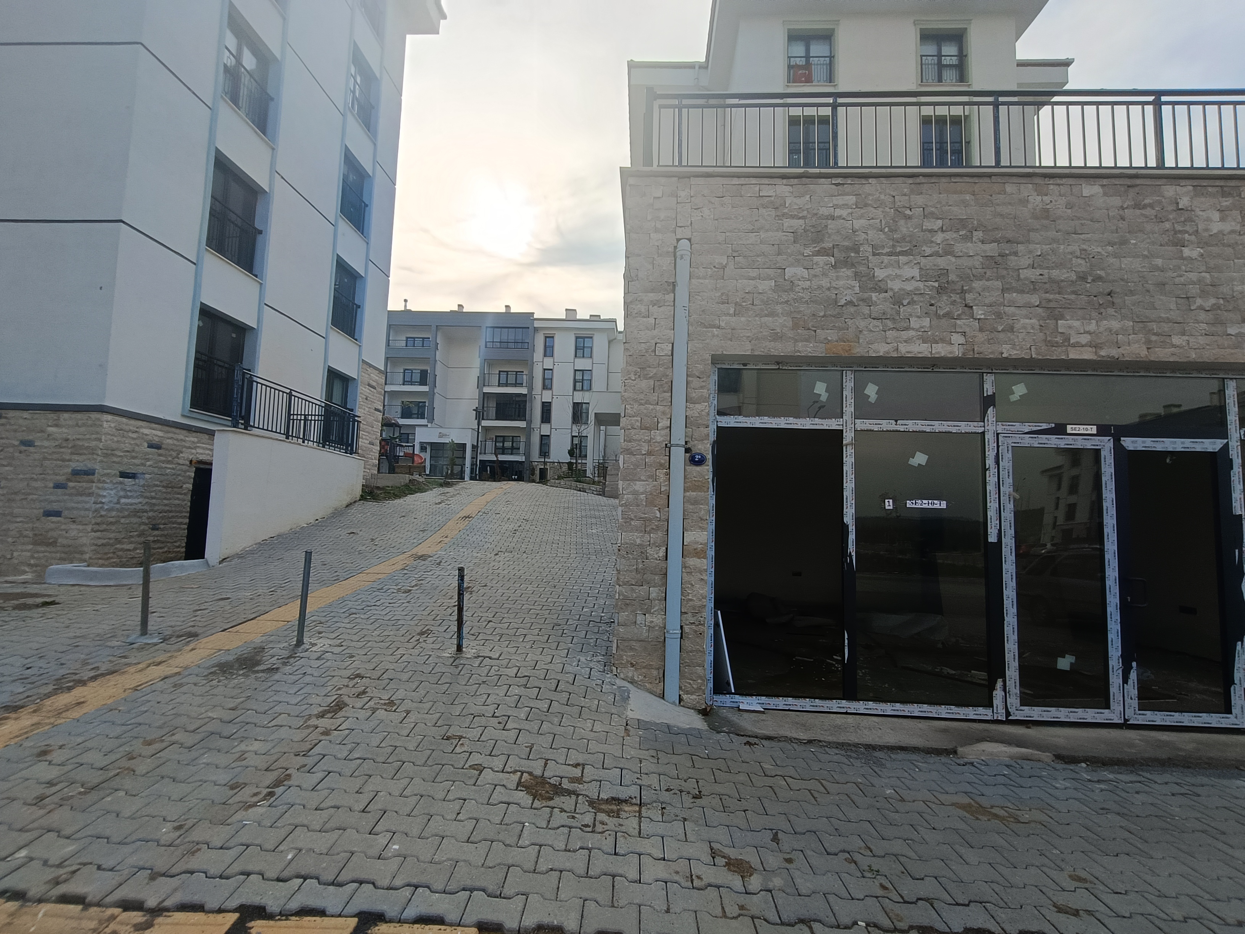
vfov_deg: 78.1
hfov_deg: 94.5
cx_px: 622
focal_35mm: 16
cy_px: 467
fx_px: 575
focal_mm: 2.78
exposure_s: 1/971
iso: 64
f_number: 2.2
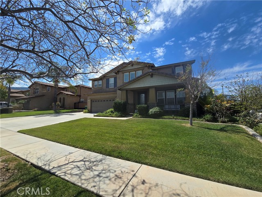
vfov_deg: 89.9
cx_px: 131
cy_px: 98
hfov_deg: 106.2
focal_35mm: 13
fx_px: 98
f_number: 2.2
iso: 50
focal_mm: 2.2
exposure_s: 1/2752
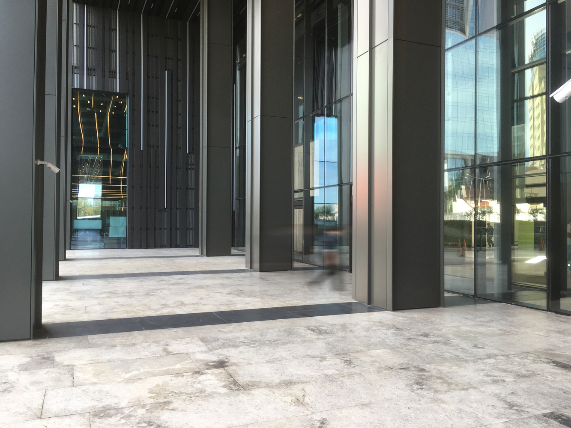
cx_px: 286
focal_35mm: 29
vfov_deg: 48.2
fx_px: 478
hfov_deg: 61.7
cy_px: 214
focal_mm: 4.15
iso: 32
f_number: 2.2
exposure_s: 1/100
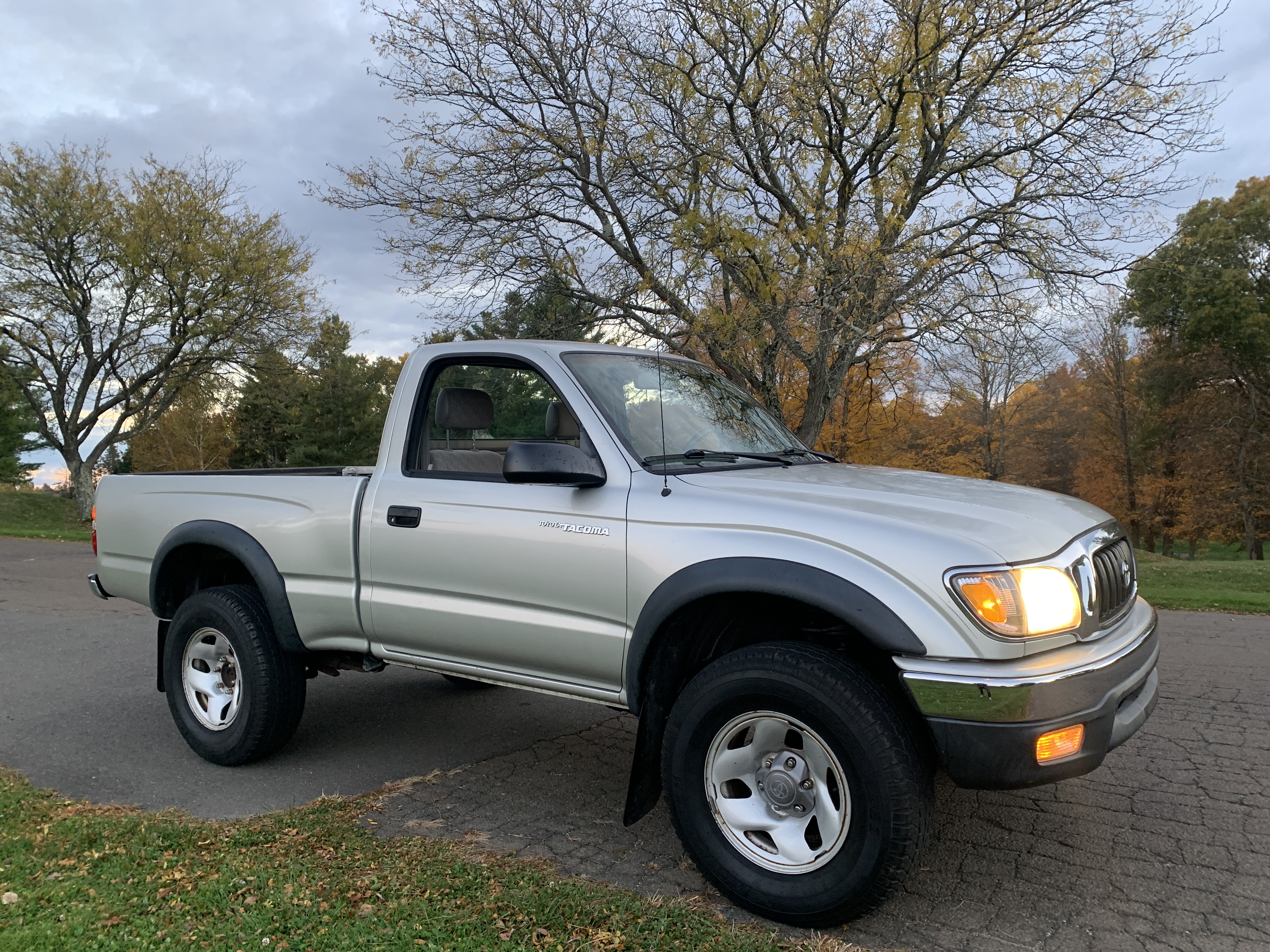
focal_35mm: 26
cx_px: 635
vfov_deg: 53.1
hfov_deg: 67.3
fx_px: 954
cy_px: 476
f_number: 1.8
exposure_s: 1/60
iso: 100
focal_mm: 4.25
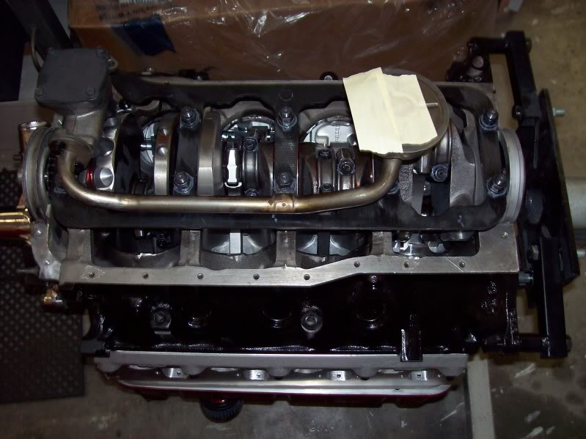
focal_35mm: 36
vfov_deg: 39.6
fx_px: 609
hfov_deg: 51.4
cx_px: 293
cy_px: 220
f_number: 2.7
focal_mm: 6
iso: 80
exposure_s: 1/64
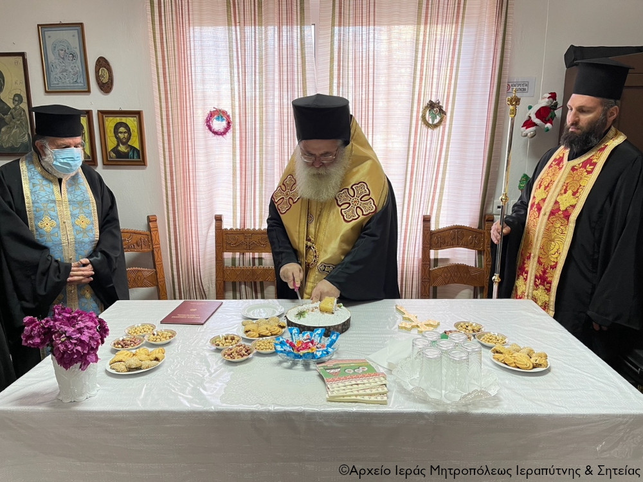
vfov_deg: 53.1
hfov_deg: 67.3
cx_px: 322
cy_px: 241
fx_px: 483
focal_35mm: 26
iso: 64
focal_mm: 5.1
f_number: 1.6
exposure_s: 1/50
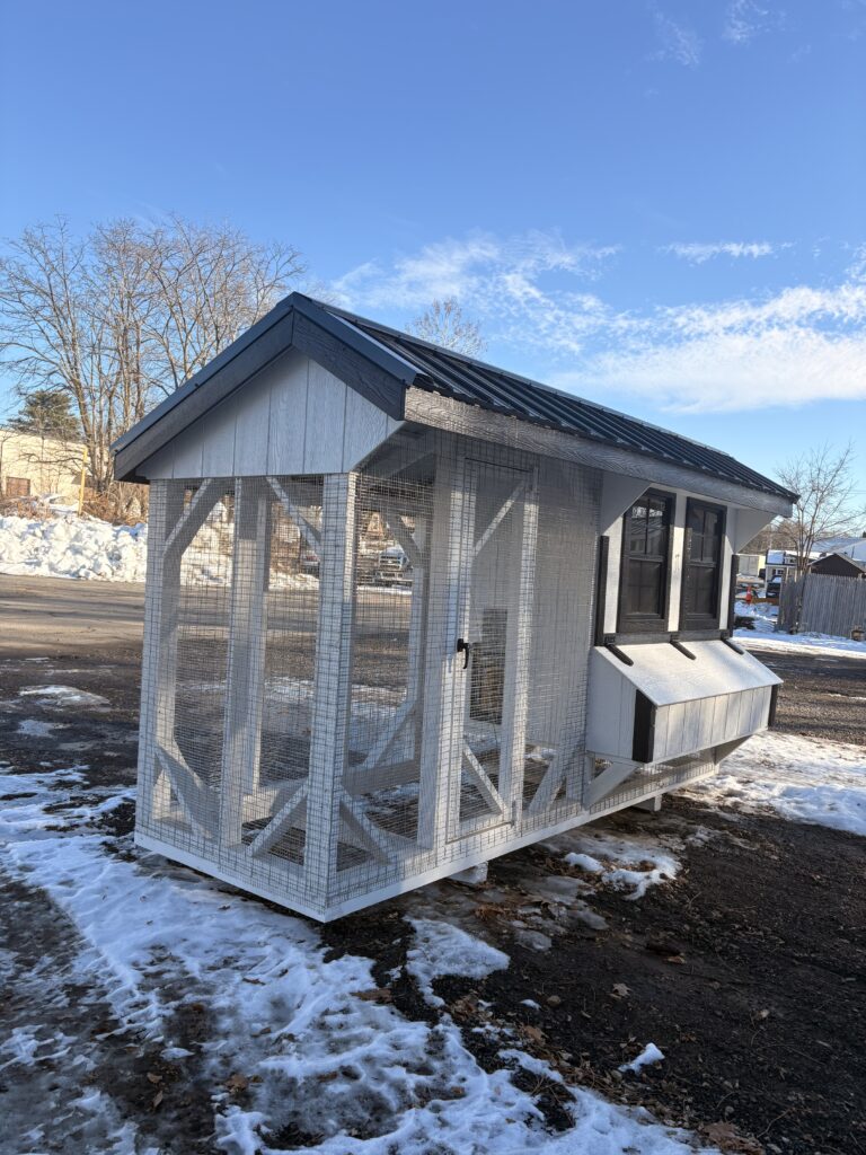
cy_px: 578
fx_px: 867
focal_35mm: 26
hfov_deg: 53.1
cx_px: 433
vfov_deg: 67.3
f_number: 1.6
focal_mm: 5.96
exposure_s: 1/1484
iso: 50
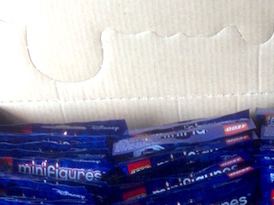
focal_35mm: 81
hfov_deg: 23.9
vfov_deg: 17.5
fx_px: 641
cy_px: 231
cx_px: 200
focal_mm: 4.12
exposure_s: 1/20
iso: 160
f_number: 2.4
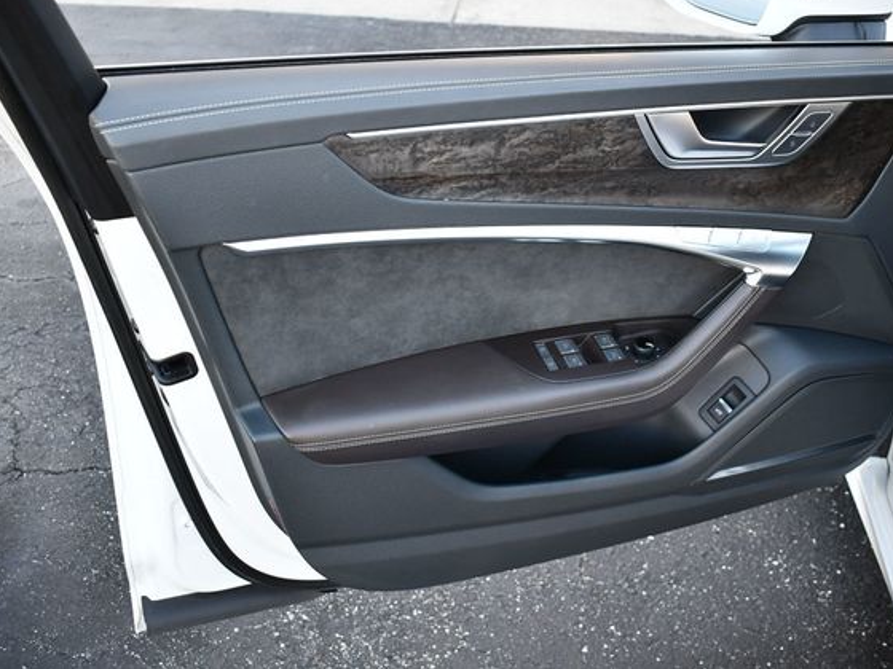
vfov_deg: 32.9
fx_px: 1135
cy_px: 330
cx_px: 504
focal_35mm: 44
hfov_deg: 42.9
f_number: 3.5
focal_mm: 20
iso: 640
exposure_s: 1/250
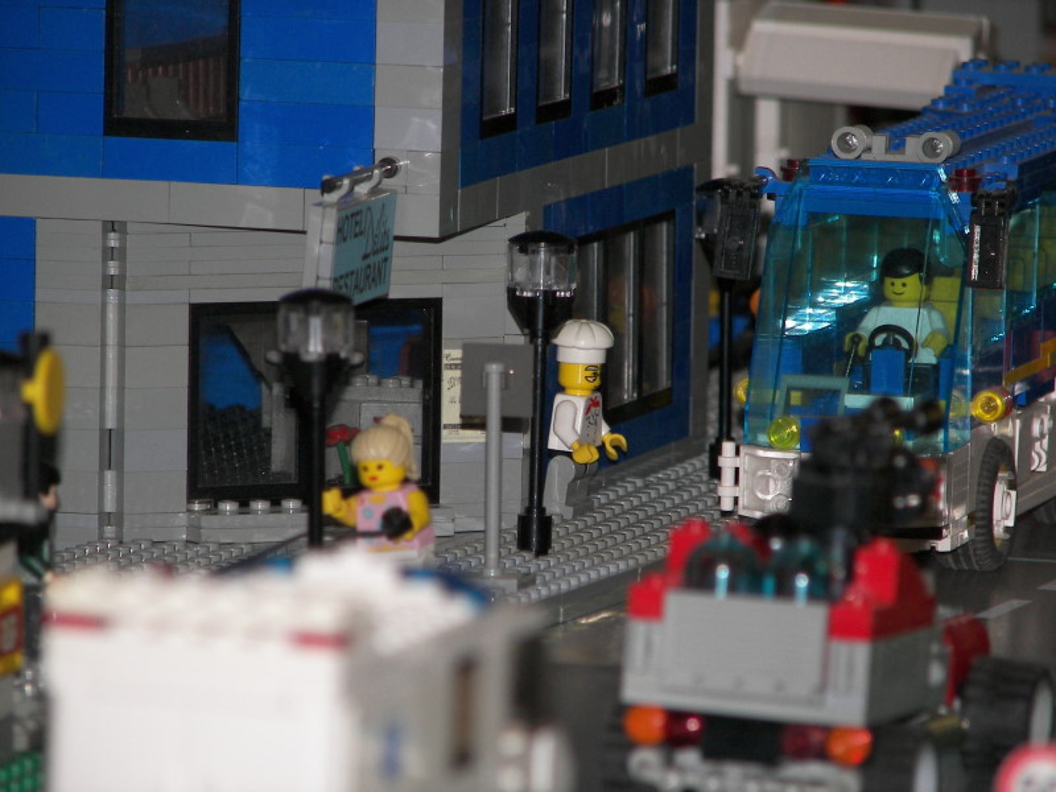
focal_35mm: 352
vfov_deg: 4.2
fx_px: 10738
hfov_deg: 5.6
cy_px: 396
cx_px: 528
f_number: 3.6
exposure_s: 1/100
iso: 100
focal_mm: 58.5
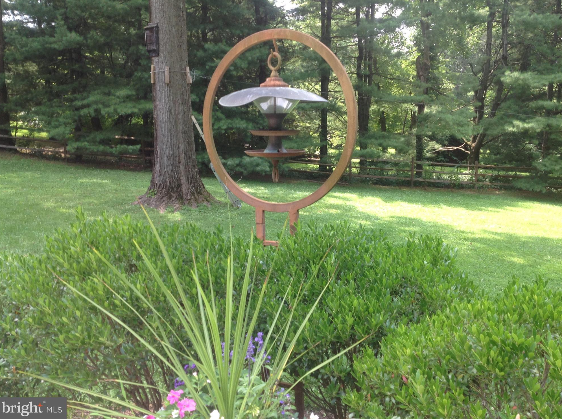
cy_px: 205
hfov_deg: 51.4
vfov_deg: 39.6
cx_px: 286
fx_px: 584
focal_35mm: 36
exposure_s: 1/207
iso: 50
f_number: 2.4
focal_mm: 4.28
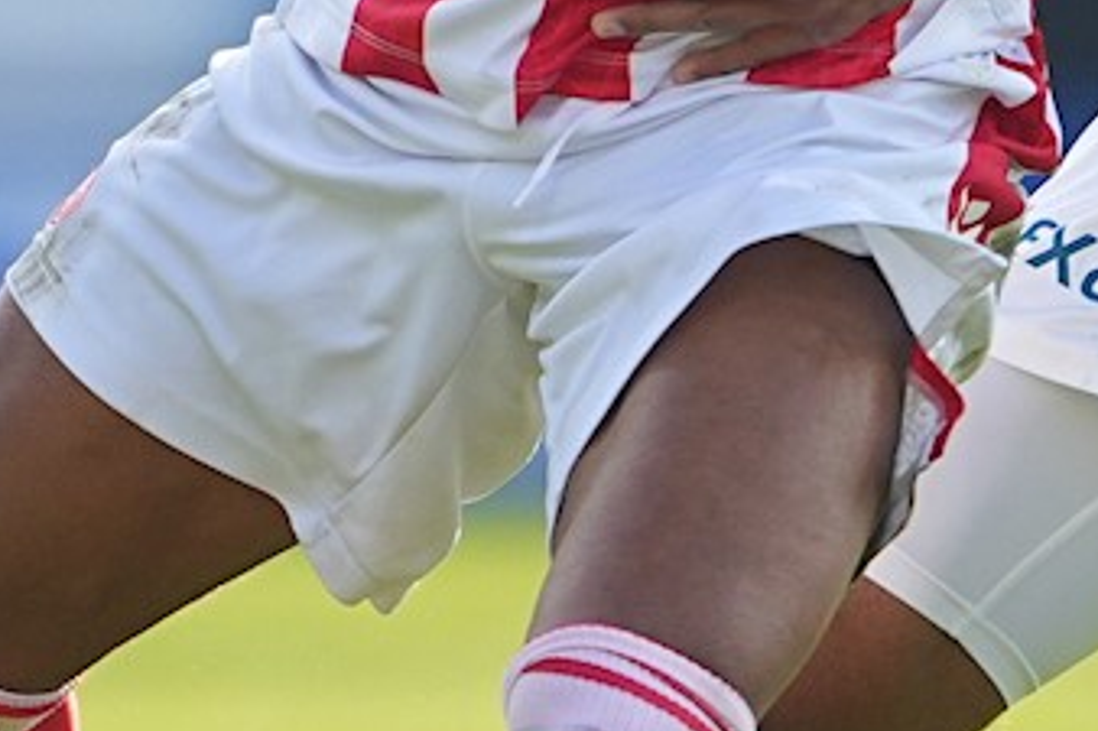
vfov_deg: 0.6
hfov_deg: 0.9
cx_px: 426
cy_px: -359
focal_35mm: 2370
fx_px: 72246
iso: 320
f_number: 2.8
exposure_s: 1/2000
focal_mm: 400
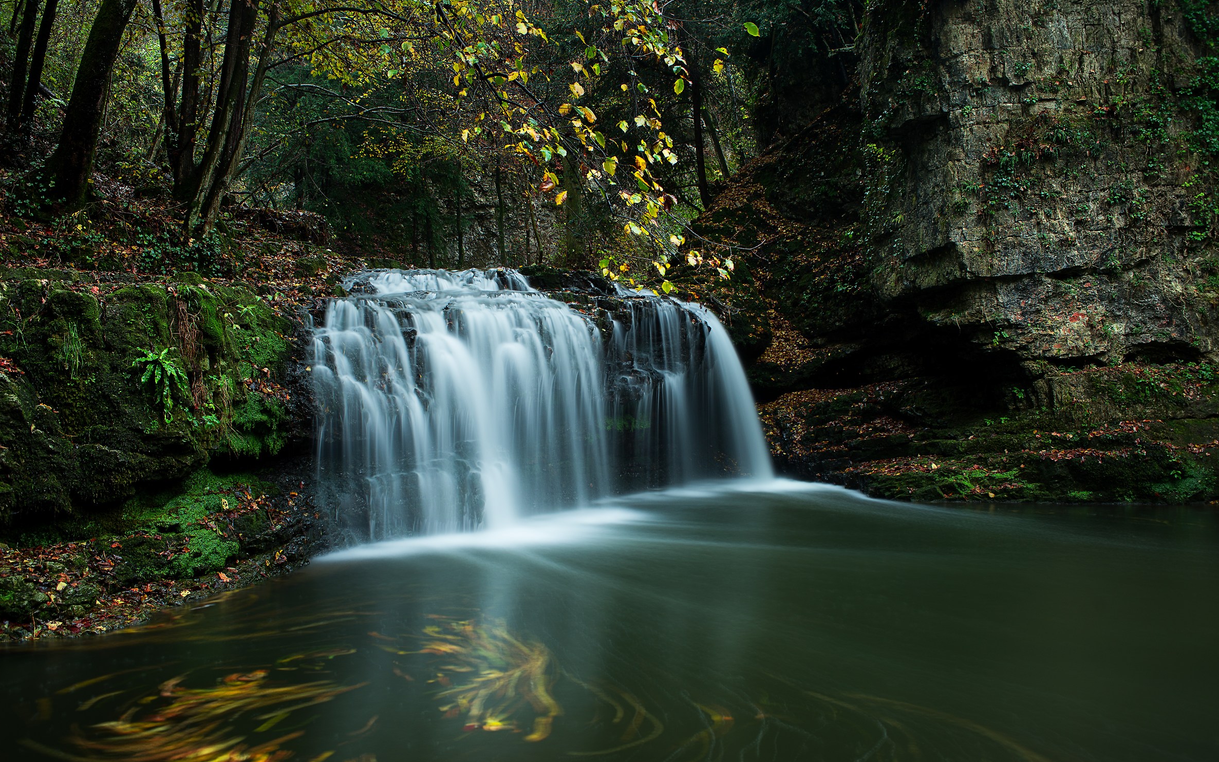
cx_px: 609
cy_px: 400
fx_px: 1096
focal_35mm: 33
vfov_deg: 38.3
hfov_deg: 58.1
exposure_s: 20
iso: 100
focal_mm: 32
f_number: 6.3
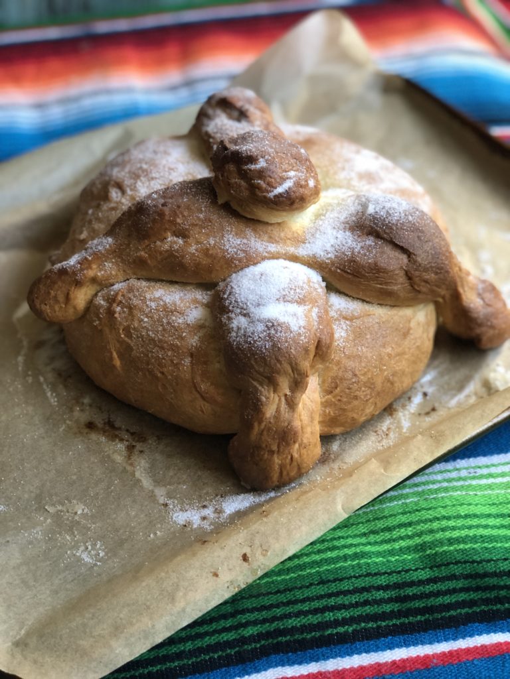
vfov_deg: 33.8
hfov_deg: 25.7
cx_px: 255
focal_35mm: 57
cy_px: 340
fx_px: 1120
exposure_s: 1/30
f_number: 2.8
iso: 125
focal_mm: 6.6
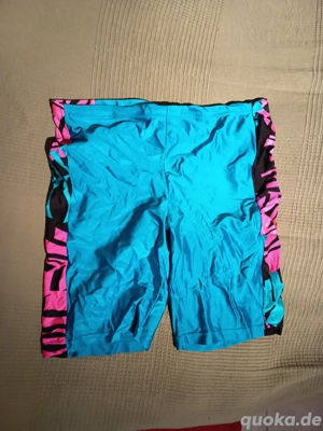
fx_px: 299
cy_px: 216
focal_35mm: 24
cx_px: 162
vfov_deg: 71.6
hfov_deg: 56.8
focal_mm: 5.27
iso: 1937
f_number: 1.7
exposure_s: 1/20
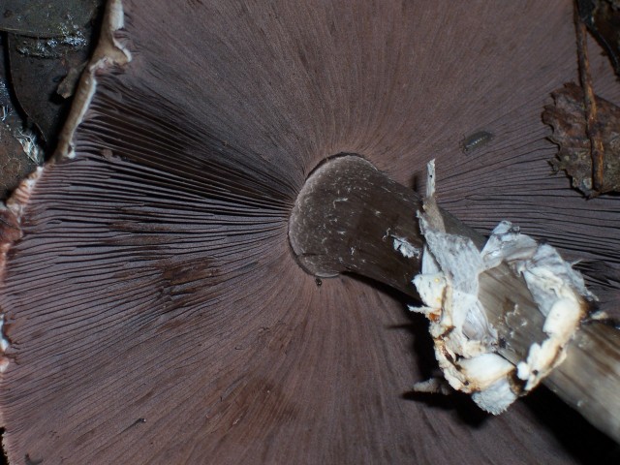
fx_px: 1827
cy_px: 232
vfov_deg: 14.5
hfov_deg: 19.3
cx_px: 310
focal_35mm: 102
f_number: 4.6
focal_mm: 16.8
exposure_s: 1/90
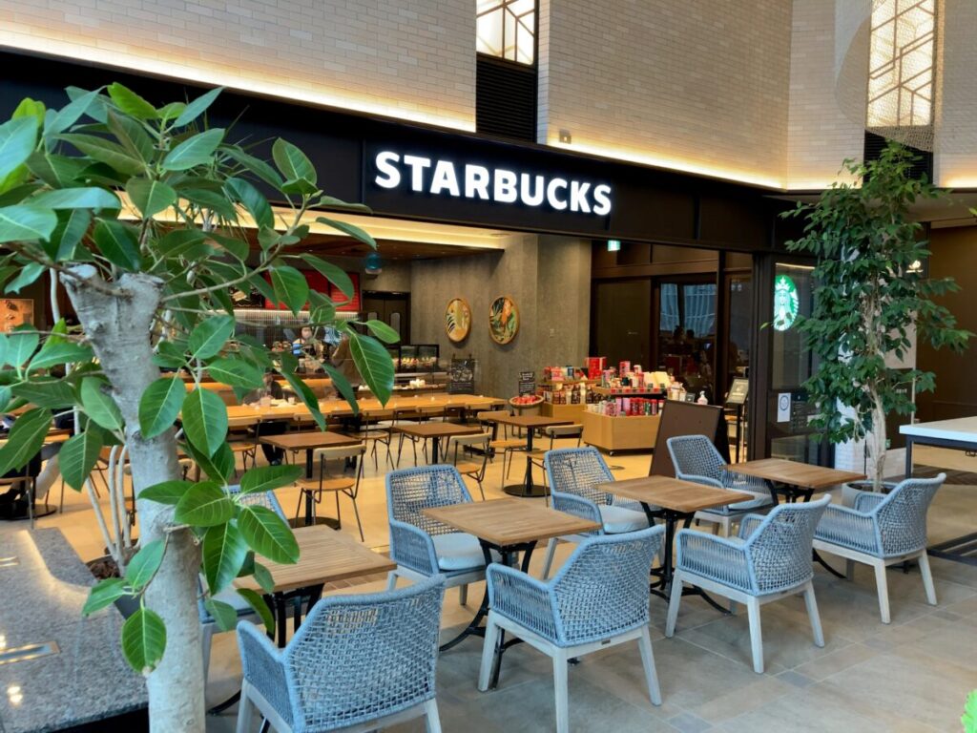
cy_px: 366
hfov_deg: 63.4
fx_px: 790
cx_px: 488
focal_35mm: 28
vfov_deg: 49.7
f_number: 1.8
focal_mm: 3.99
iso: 125
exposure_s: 1/50
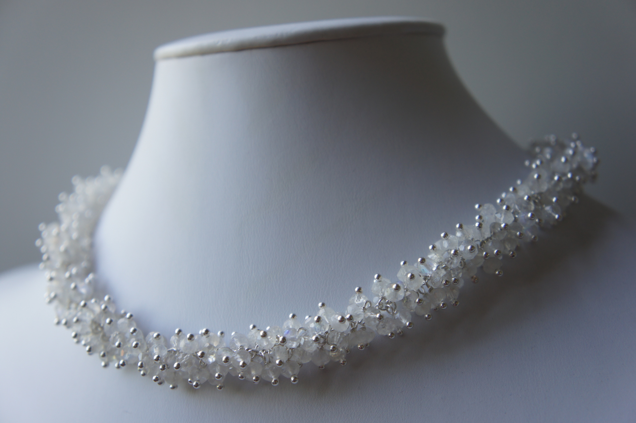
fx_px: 1006
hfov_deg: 35.1
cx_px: 318
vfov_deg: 23.8
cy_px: 212
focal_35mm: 57
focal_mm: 38
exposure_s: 1/60
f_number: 4.5
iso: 200
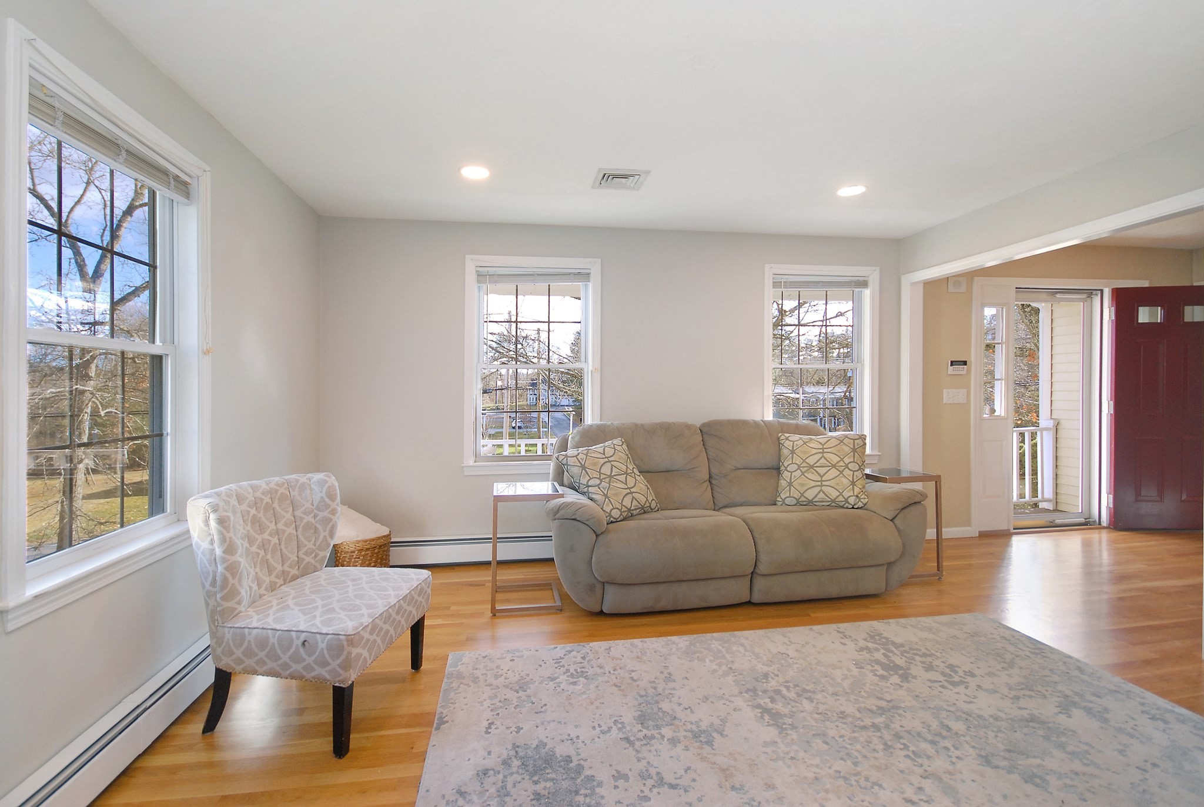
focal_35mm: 15
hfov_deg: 100.3
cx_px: 602
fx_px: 502
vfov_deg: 77.5
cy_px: 404
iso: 500
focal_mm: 10
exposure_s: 1/60
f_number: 5
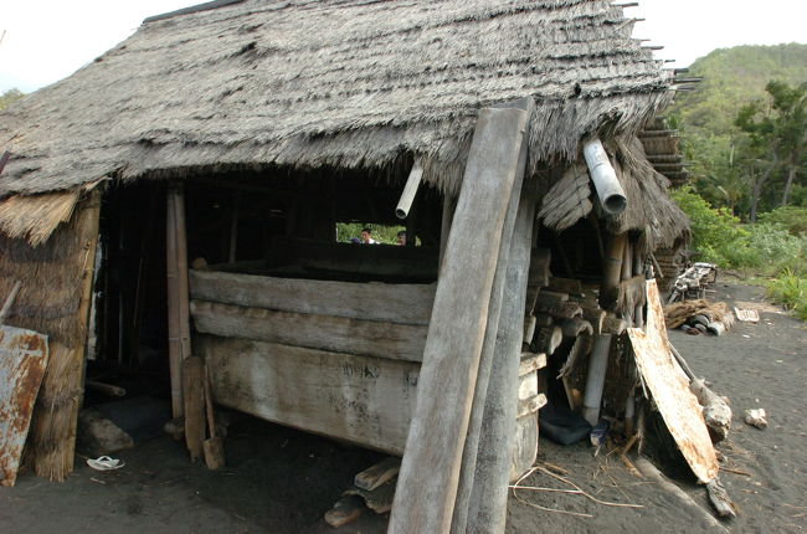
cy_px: 267
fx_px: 570
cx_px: 404
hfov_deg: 70.6
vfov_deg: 50.2
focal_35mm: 26
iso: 800
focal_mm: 17
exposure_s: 1/400
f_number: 10
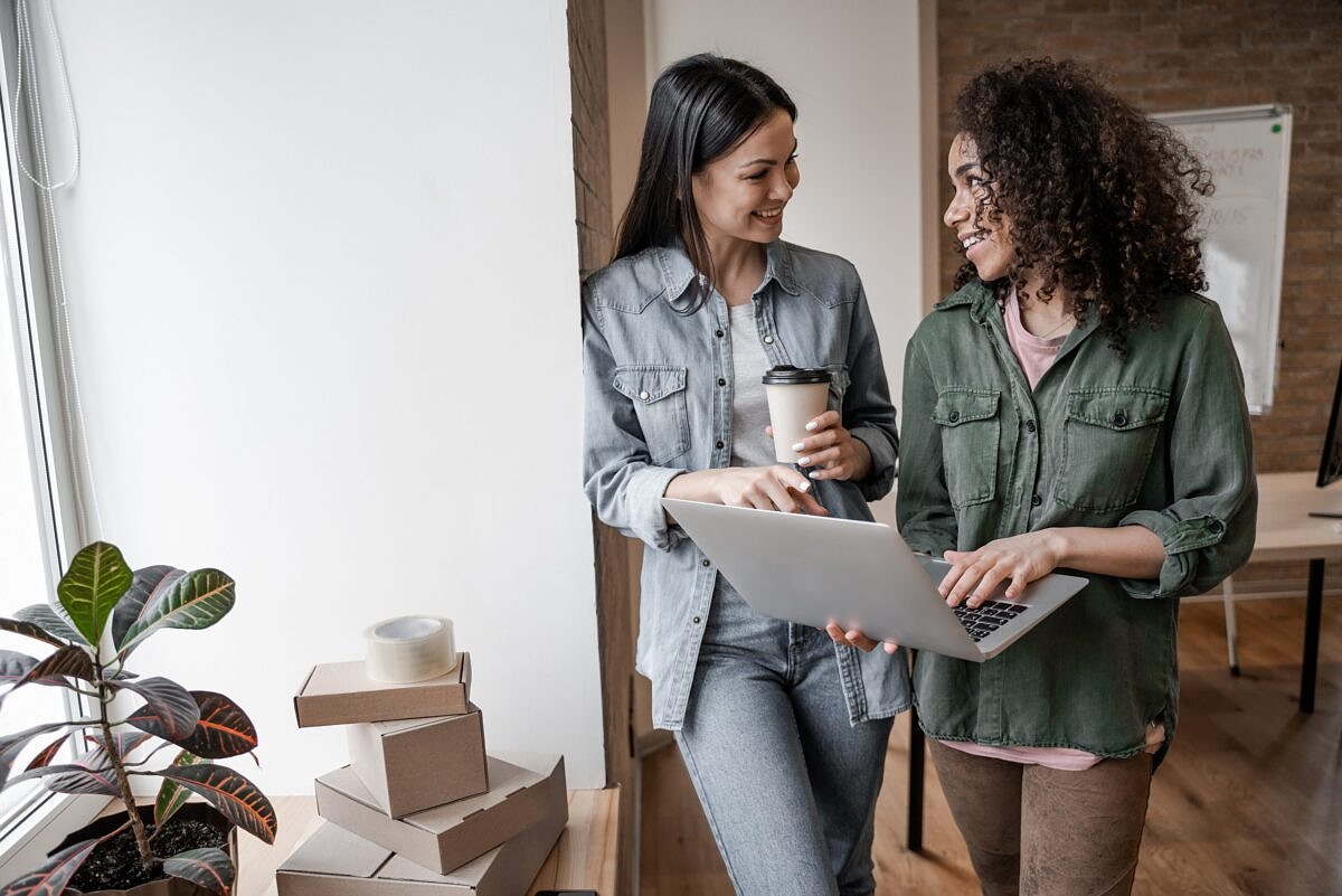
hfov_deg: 65.5
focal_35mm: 28
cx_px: 671
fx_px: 1044
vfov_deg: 46.4
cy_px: 448
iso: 500
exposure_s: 1/160
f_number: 2.8
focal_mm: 28
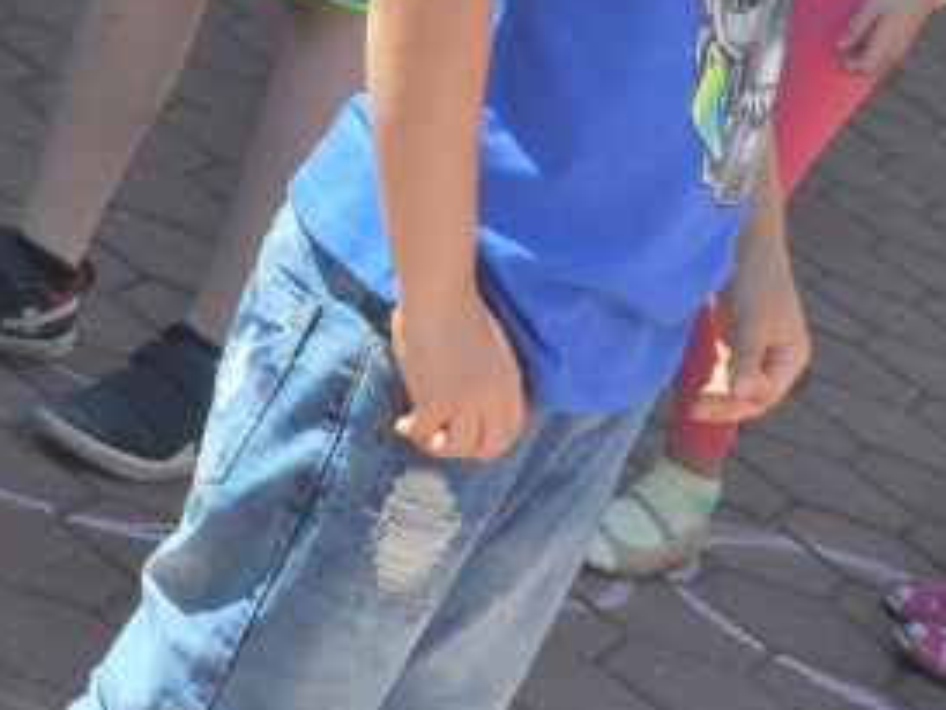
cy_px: -28
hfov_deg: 8.7
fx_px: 6206
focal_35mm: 227
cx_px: 1015
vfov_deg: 6.5
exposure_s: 1/400
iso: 200
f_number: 9
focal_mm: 42
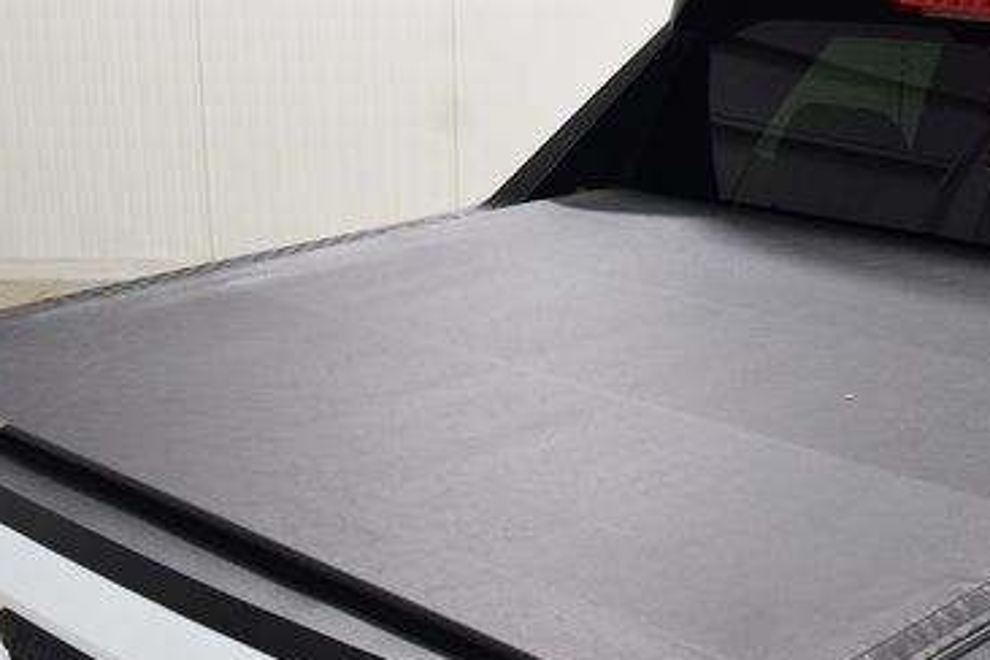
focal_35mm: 63
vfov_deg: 21.6
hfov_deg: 31.6
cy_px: 358
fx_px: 1732
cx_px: 663
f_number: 6.3
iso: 450
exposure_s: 1/15
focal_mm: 24
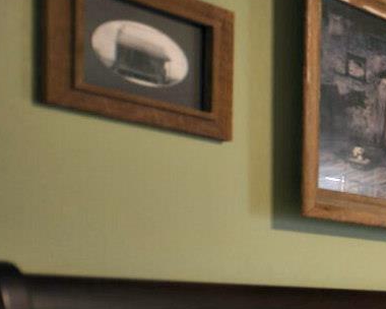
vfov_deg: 20.9
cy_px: 330
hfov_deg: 13.5
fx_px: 800
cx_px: 1019
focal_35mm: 70
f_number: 2.8
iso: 200
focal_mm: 14
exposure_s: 1/15
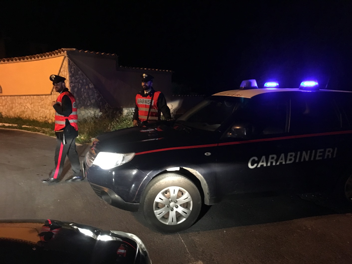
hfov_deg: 61.7
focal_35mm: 29
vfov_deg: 48.2
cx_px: 176
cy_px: 132
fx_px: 295
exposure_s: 1/17
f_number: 2.2
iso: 320
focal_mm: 4.15
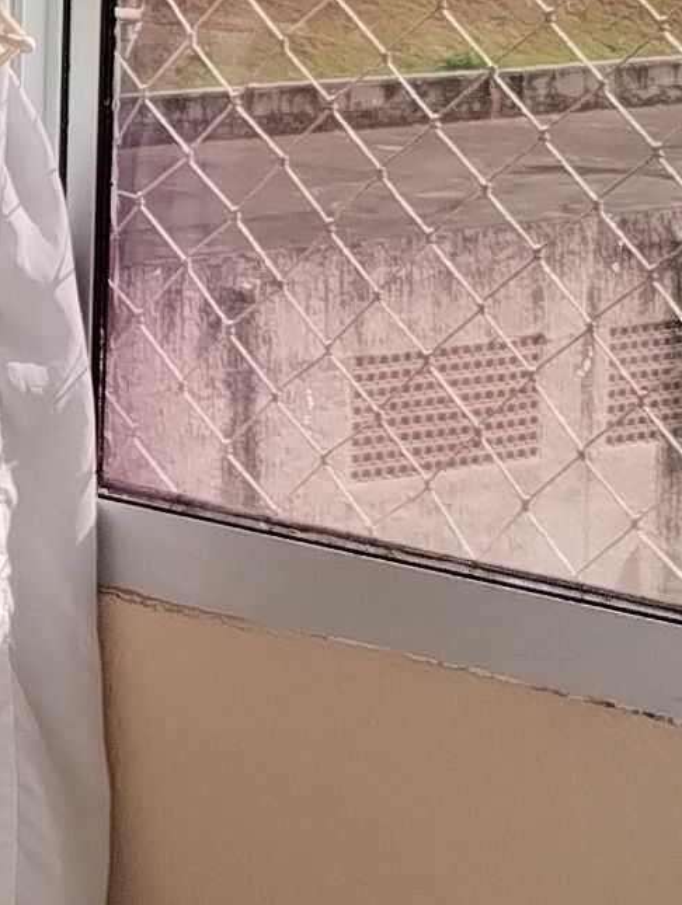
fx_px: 4636
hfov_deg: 7.9
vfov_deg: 11.0
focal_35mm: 177
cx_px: -789
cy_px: -13
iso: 100
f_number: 1.8
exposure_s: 1/253
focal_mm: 4.27
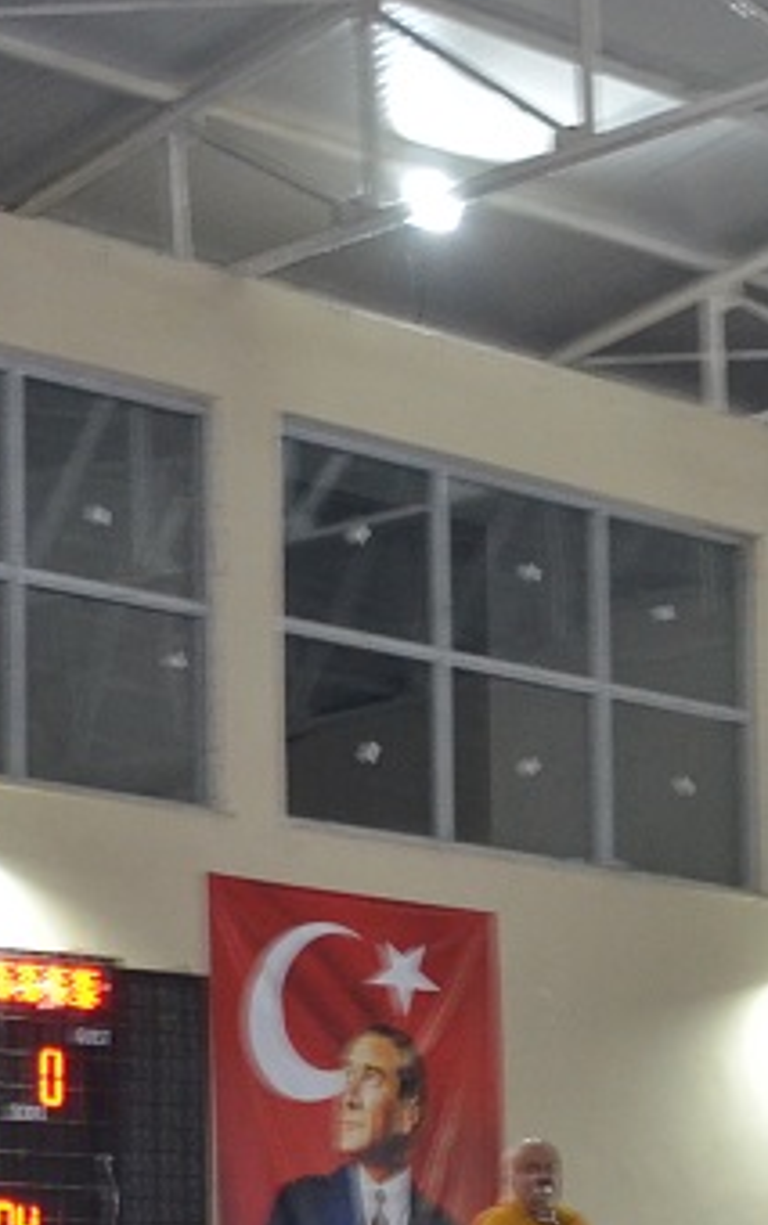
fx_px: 4045
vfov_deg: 16.5
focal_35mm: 121
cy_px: 1493
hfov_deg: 10.8
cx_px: 689
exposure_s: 1/60
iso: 800
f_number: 3.5
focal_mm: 18
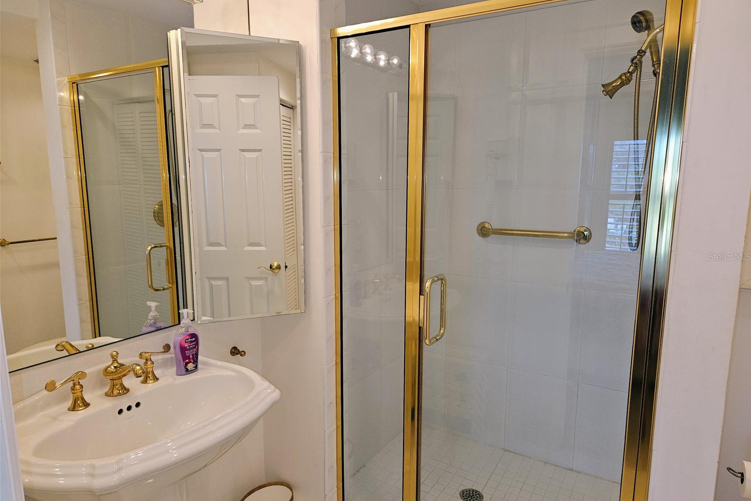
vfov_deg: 53.1
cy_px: 256
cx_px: 376
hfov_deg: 73.7
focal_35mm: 24
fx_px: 501
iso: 50
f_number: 1.8
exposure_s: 1/120
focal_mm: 5.4
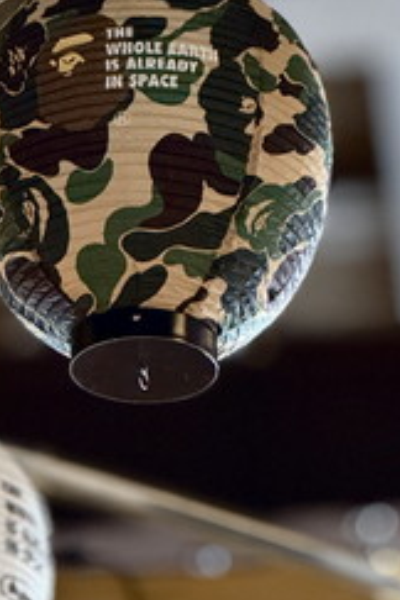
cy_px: 209
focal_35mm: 342
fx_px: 5700
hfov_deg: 4.0
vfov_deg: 6.0
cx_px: 237
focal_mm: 15.66
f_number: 2.8
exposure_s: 1/59
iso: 800
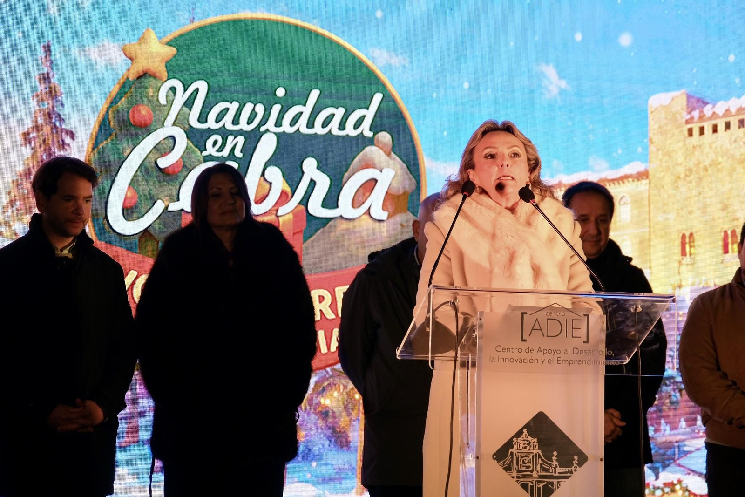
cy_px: 248
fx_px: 2173
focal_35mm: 105
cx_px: 372
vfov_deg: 13.0
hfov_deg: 19.5
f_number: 4
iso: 1000
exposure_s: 1/200
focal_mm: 69.8
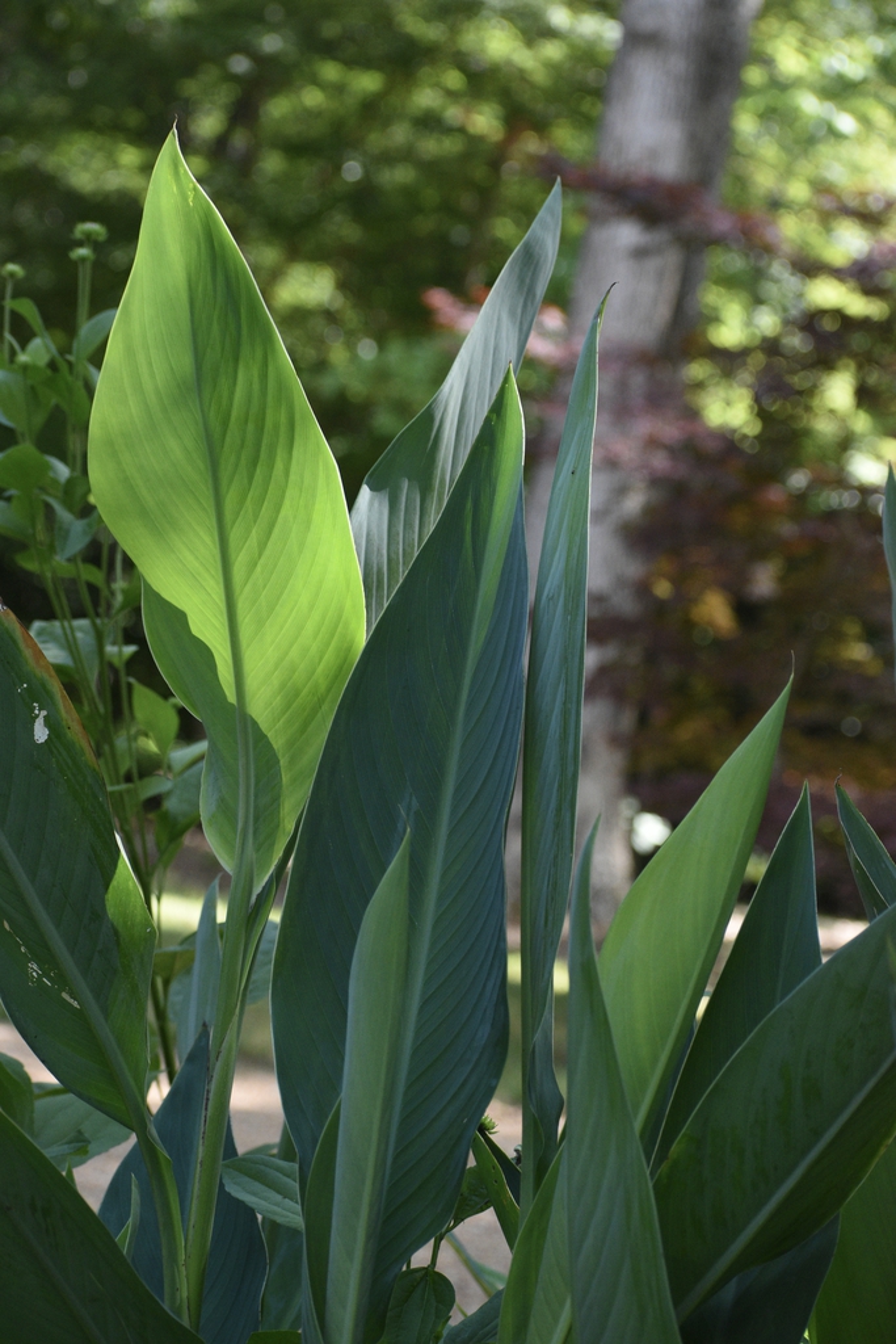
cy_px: 672
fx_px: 3918
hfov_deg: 13.0
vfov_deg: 19.5
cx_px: 448
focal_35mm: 105
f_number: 5
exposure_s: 1/800
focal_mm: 70
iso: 1400
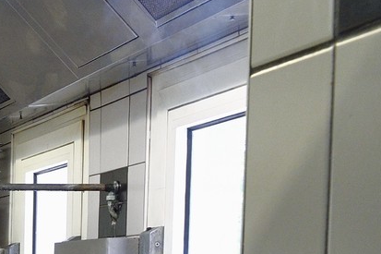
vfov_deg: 13.4
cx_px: -336
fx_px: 984
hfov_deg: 17.2
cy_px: 431
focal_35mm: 93
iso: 1600
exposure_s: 1/30
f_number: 13
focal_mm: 24
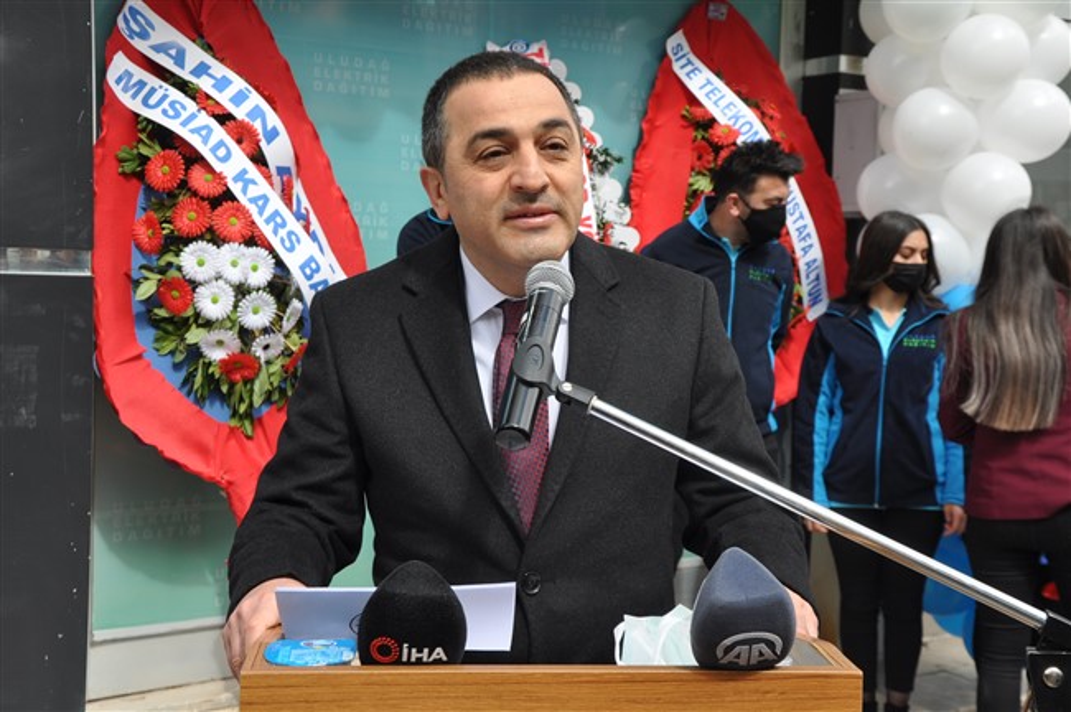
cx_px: 536
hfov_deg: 38.9
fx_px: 1516
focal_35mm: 51
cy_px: 356
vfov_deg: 26.4
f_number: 10
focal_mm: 34
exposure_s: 1/100
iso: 200
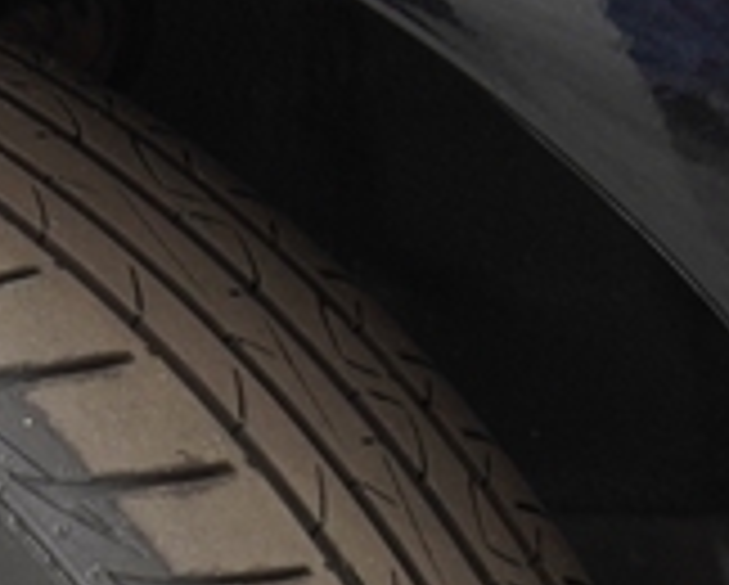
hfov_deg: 3.8
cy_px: 1271
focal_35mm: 507
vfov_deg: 3.0
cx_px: -522
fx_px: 10951
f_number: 4
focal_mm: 57
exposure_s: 1/100
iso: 320
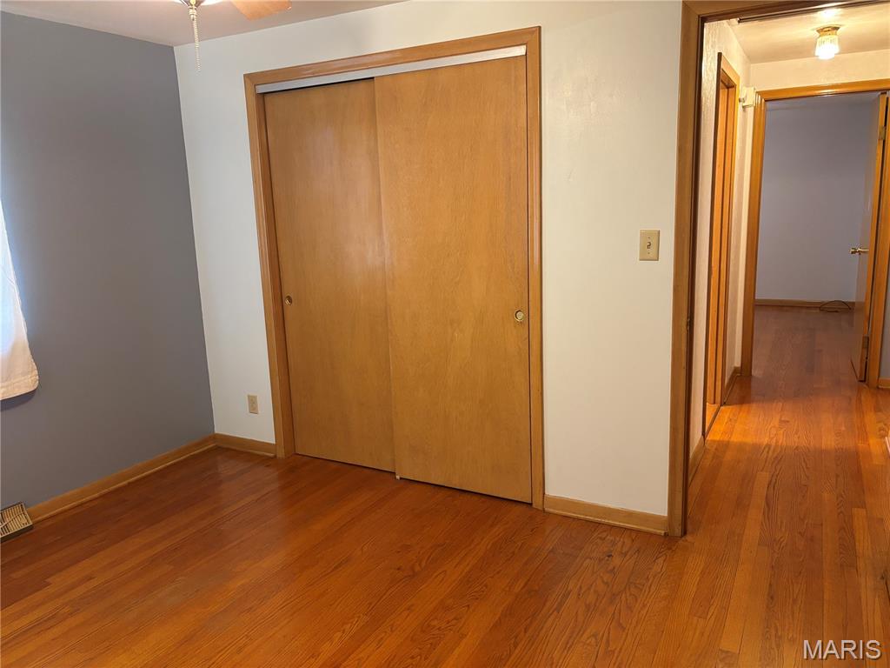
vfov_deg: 53.1
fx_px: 668
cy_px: 334
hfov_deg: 67.3
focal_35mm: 26
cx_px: 445
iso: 250
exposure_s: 1/60
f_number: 1.6
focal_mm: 5.96
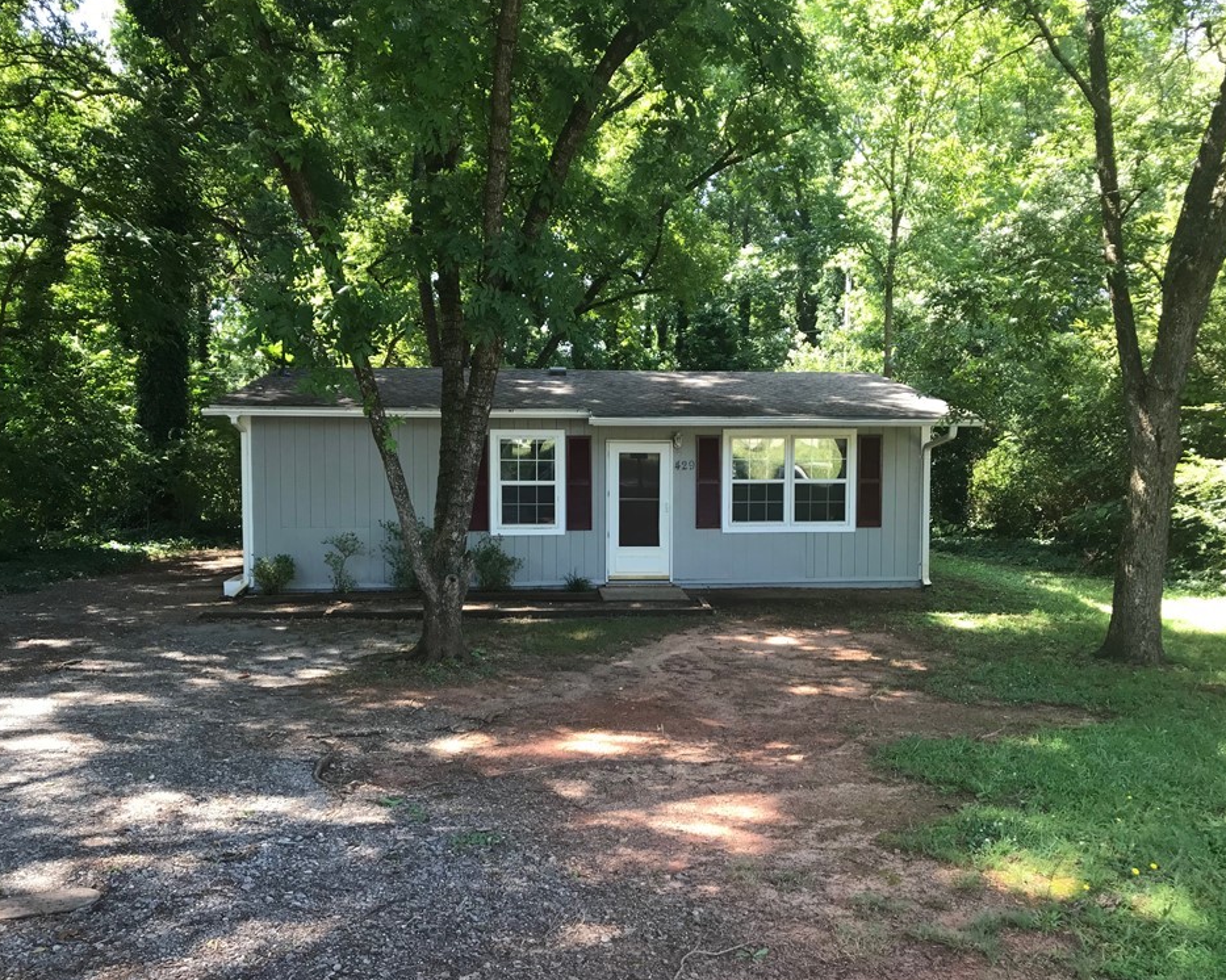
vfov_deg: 48.5
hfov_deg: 58.7
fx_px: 1088
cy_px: 487
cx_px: 648
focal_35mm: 30
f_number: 1.8
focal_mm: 3.99
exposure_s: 1/120
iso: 32
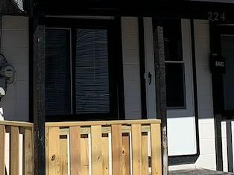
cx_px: 36
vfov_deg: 13.3
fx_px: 716
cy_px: -70
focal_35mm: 106
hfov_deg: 18.3
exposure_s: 1/3086
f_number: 1.8
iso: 25
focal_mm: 4.25
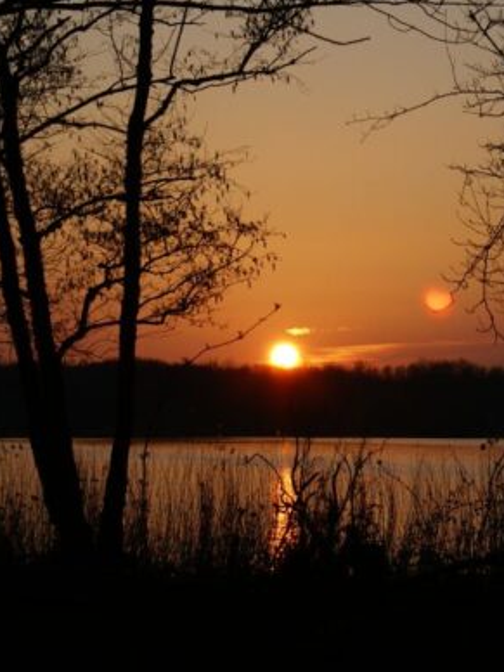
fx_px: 2601
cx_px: 372
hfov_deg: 11.0
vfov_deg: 14.7
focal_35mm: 134
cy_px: 330
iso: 100
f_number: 11
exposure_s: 1/125
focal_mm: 60
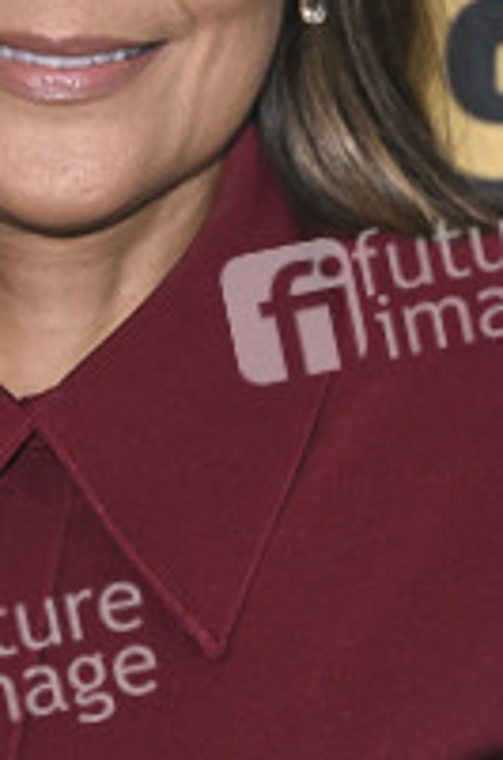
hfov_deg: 4.2
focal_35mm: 325
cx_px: 72
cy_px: 106
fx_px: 6846
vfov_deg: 6.3
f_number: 5
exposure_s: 1/320
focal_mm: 109
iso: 2000
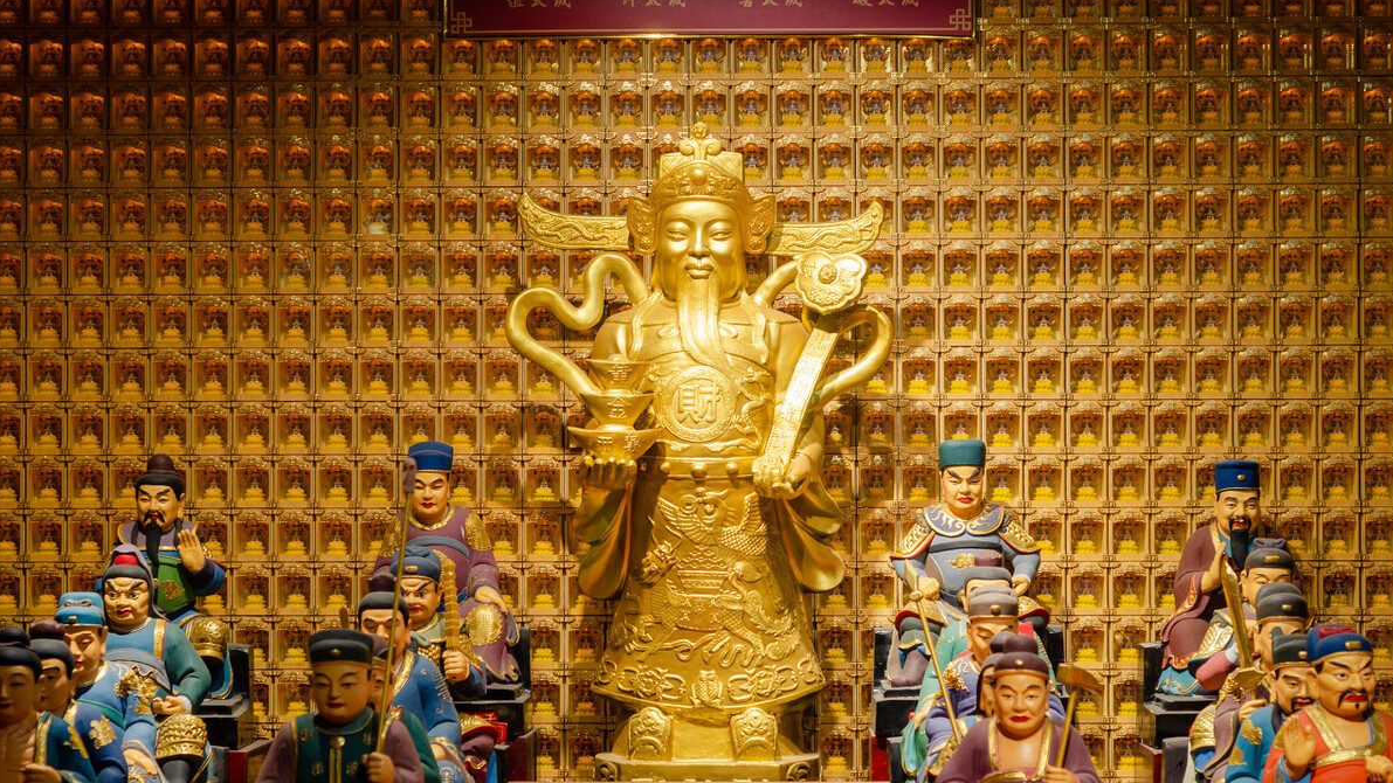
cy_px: 462
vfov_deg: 15.3
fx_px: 2918
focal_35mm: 79
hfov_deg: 26.8
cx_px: 699
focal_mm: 50
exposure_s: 1/80
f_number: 3.5
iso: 125
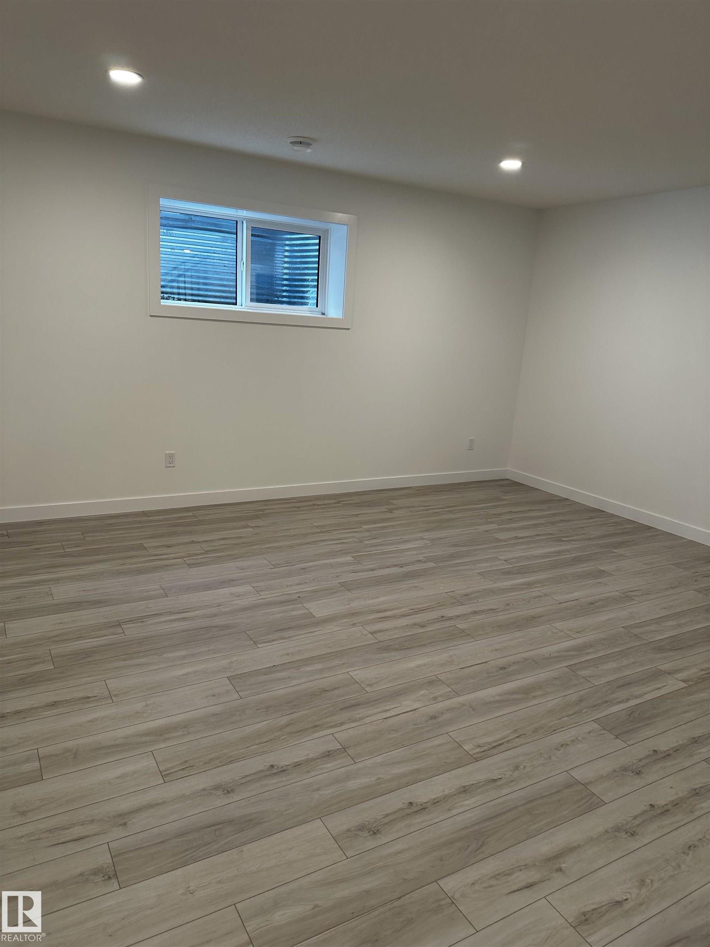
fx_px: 656
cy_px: 474
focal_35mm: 24
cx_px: 355
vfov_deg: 71.6
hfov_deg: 56.8
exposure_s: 1/120
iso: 125
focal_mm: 6.86
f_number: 1.78
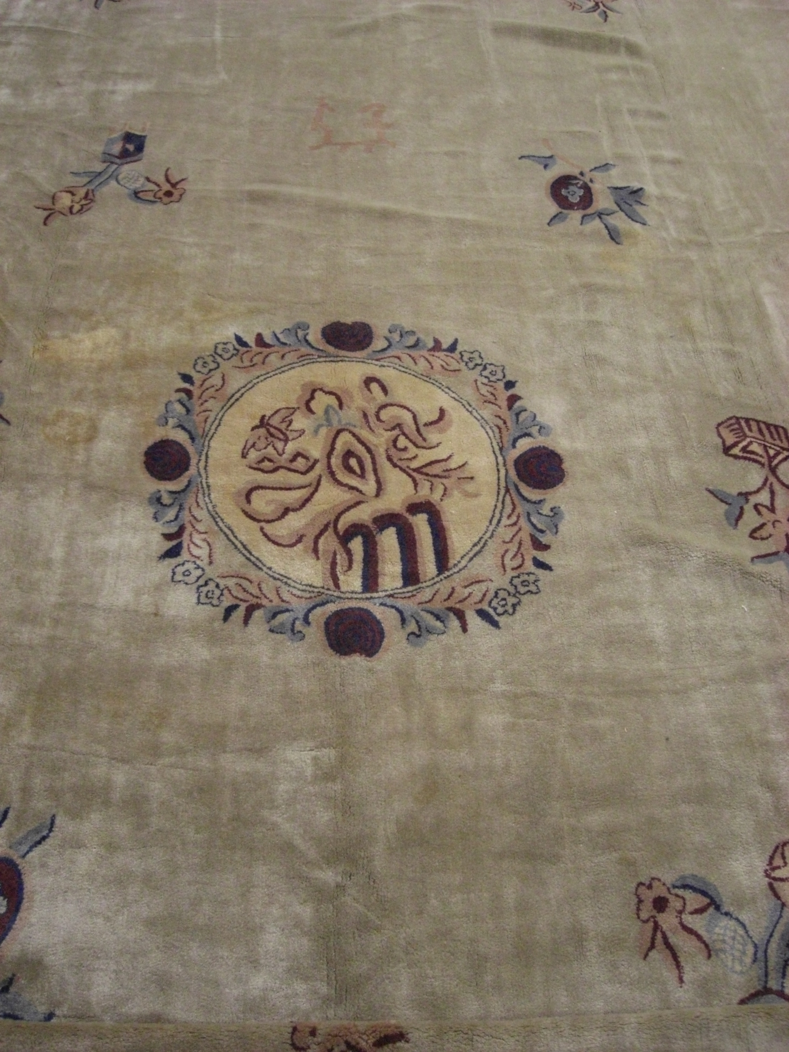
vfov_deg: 49.0
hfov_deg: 37.7
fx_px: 1155
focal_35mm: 38
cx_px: 394
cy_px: 526
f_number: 2.8
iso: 800
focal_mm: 7.9
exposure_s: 1/80
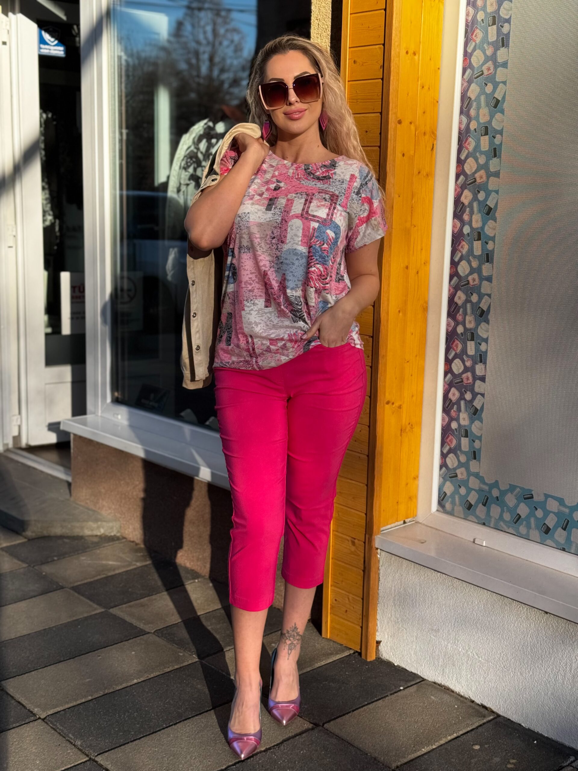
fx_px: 1069
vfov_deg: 39.7
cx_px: 289
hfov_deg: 30.3
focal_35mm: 48
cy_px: 386
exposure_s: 1/1238
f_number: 1.78
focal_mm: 6.76
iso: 64
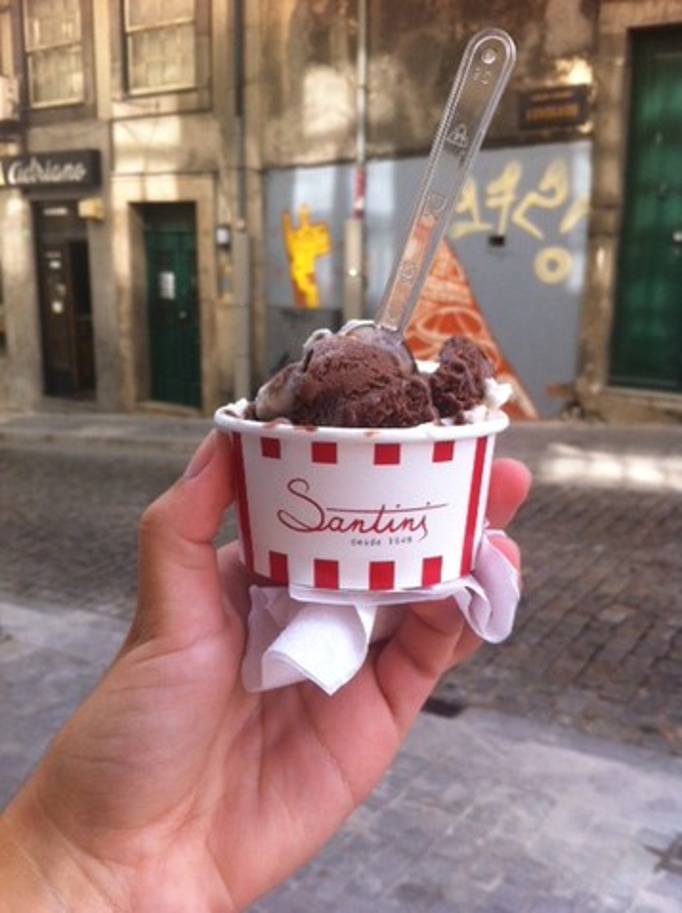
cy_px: 456
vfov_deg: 52.7
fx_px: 922
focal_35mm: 35
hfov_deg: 40.6
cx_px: 341
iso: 80
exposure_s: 1/191
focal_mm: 3.85
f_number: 2.8
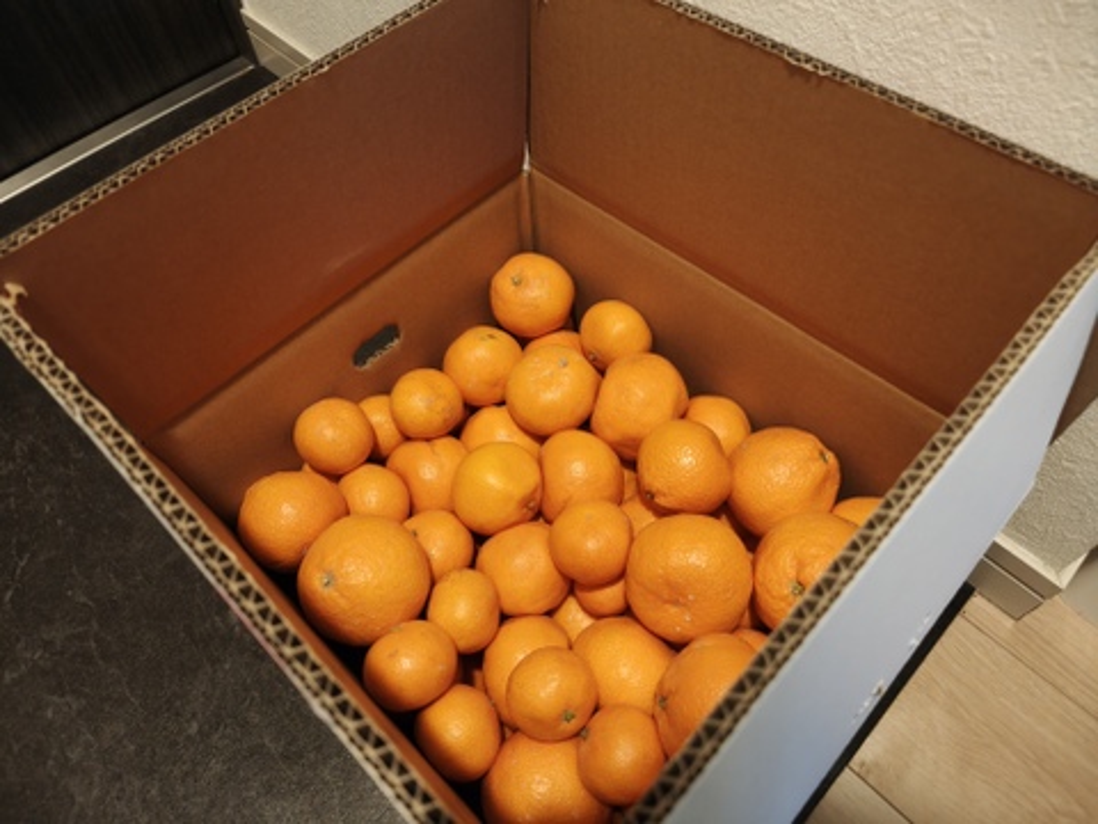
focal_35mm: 23
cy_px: 412
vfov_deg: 58.9
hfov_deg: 73.9
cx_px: 549
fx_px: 730
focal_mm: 6.06
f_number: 1.6
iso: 800
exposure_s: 1/80.2
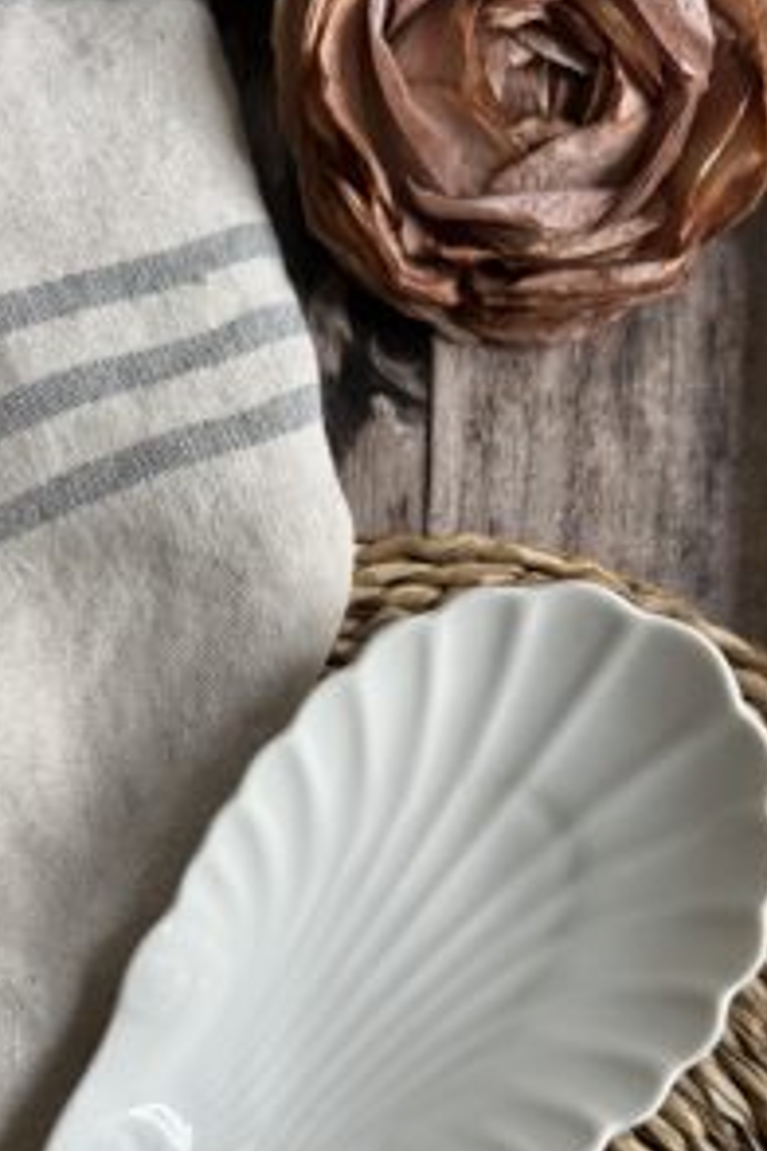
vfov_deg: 55.1
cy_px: 728
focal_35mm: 34
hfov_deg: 38.9
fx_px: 1086
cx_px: 372
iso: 125
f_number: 1.78
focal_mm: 6.86
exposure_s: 1/121
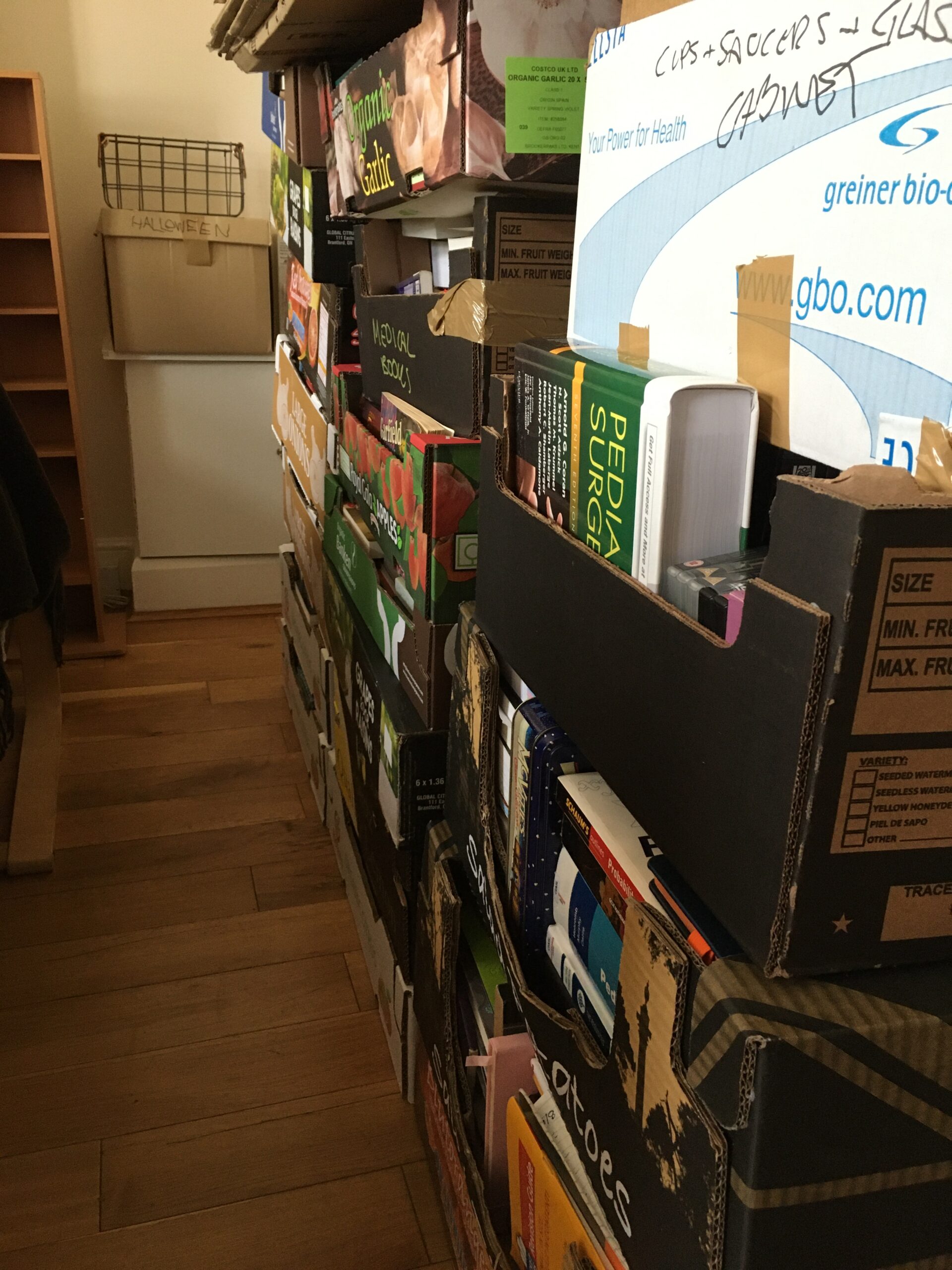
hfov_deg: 48.2
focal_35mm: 29
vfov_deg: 61.7
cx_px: 476
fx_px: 1063
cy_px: 635
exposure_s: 1/25
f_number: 2.2
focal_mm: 4.15
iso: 200
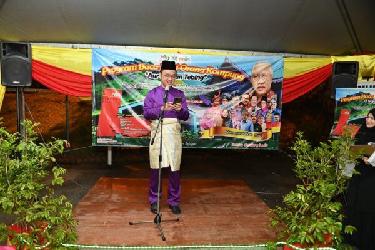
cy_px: 125
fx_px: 291
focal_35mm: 28
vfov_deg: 46.3
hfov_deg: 65.5
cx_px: 188
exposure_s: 1/80
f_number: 3.2
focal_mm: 28
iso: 1600
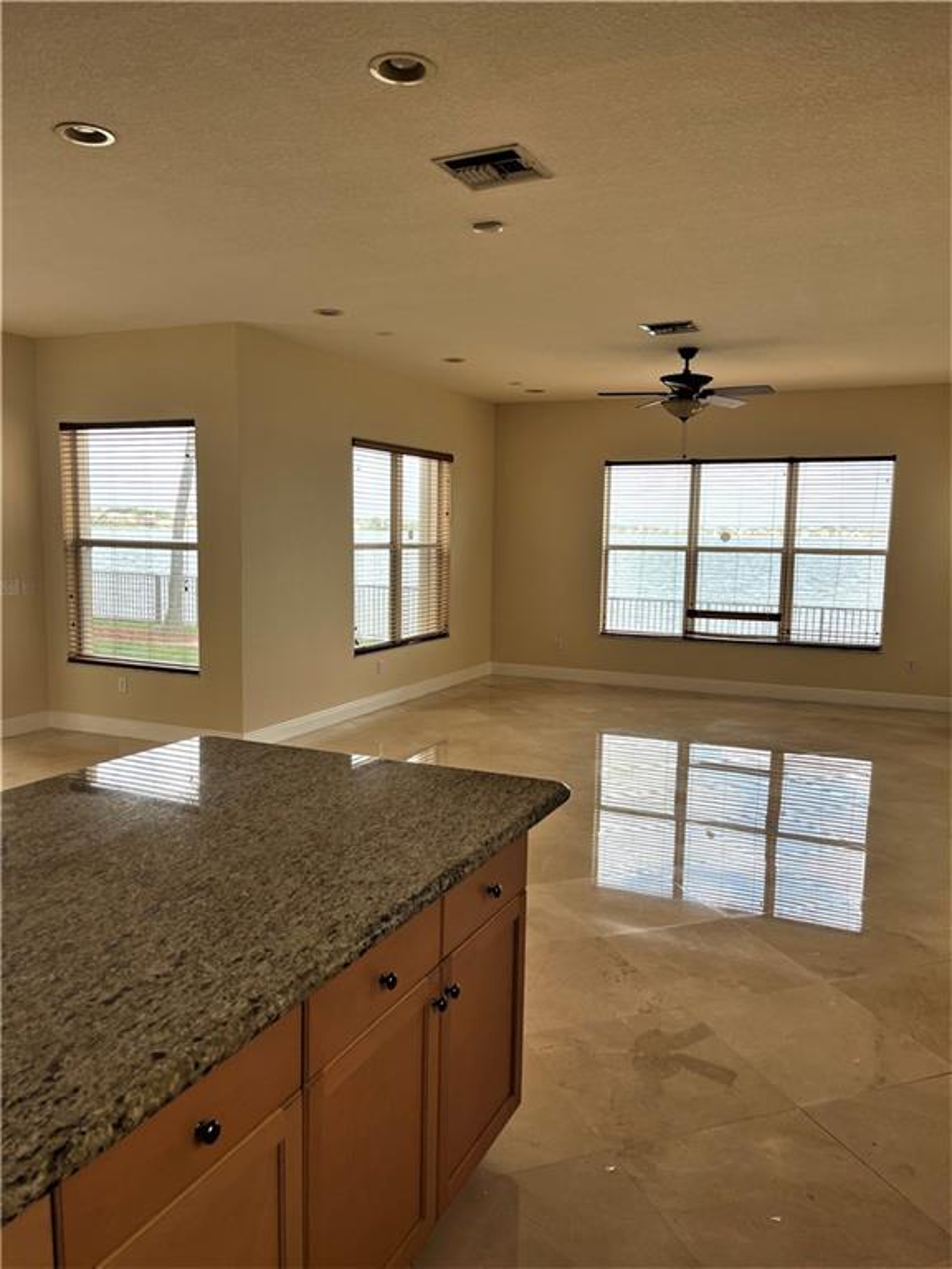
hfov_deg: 53.1
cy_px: 634
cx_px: 476
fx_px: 953
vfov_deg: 67.3
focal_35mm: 26
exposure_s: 1/213
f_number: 1.6
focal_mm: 5.1
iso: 40
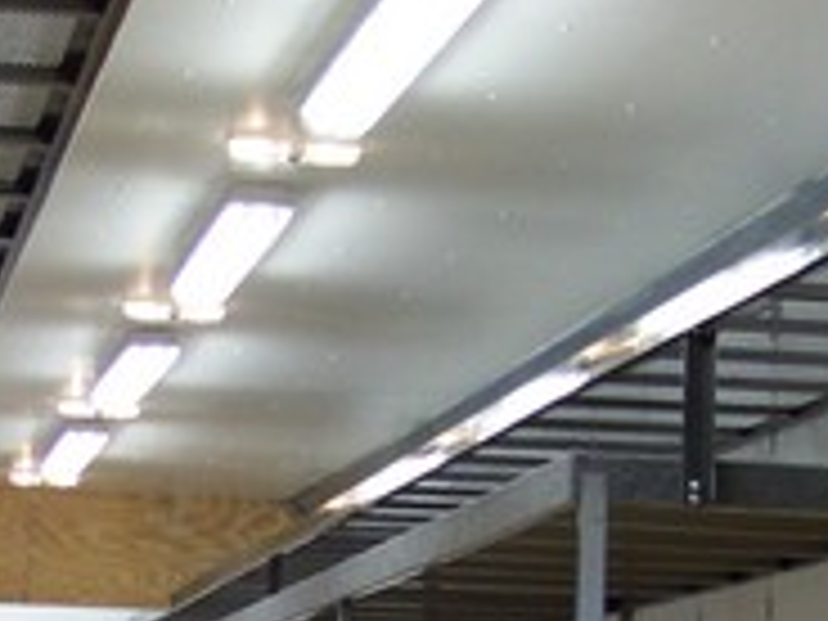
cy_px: 817
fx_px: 3277
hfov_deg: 14.4
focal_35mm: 137
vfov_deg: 10.6
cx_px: 522
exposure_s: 1/30
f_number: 2.8
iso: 150
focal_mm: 5.85
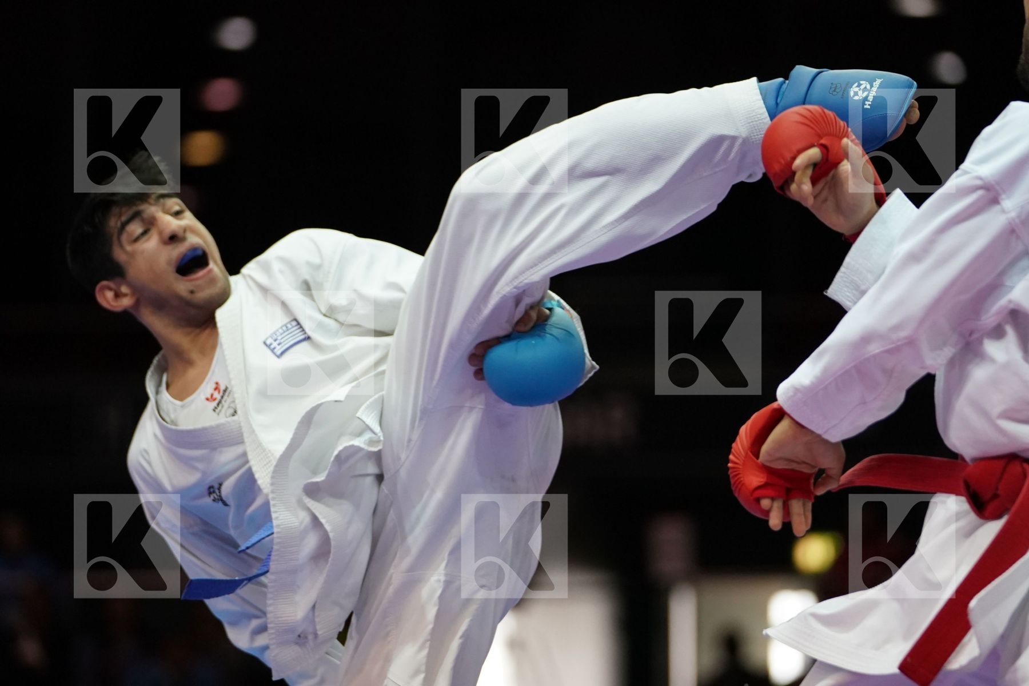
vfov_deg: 6.5
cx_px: 514
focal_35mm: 210
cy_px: 343
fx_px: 6002
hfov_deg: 9.8
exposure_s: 1/1000
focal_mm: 140
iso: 3200
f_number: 2.8
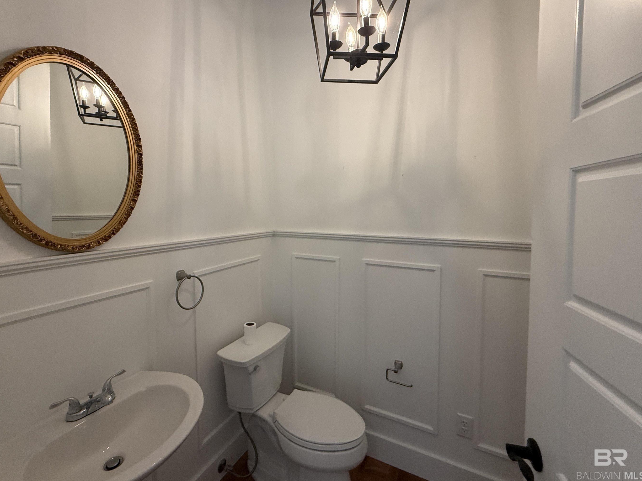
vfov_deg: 78.0
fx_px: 297
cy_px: 225
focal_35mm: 16
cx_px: 304
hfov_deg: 94.4
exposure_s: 1/120
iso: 250
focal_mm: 2.22
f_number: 2.2
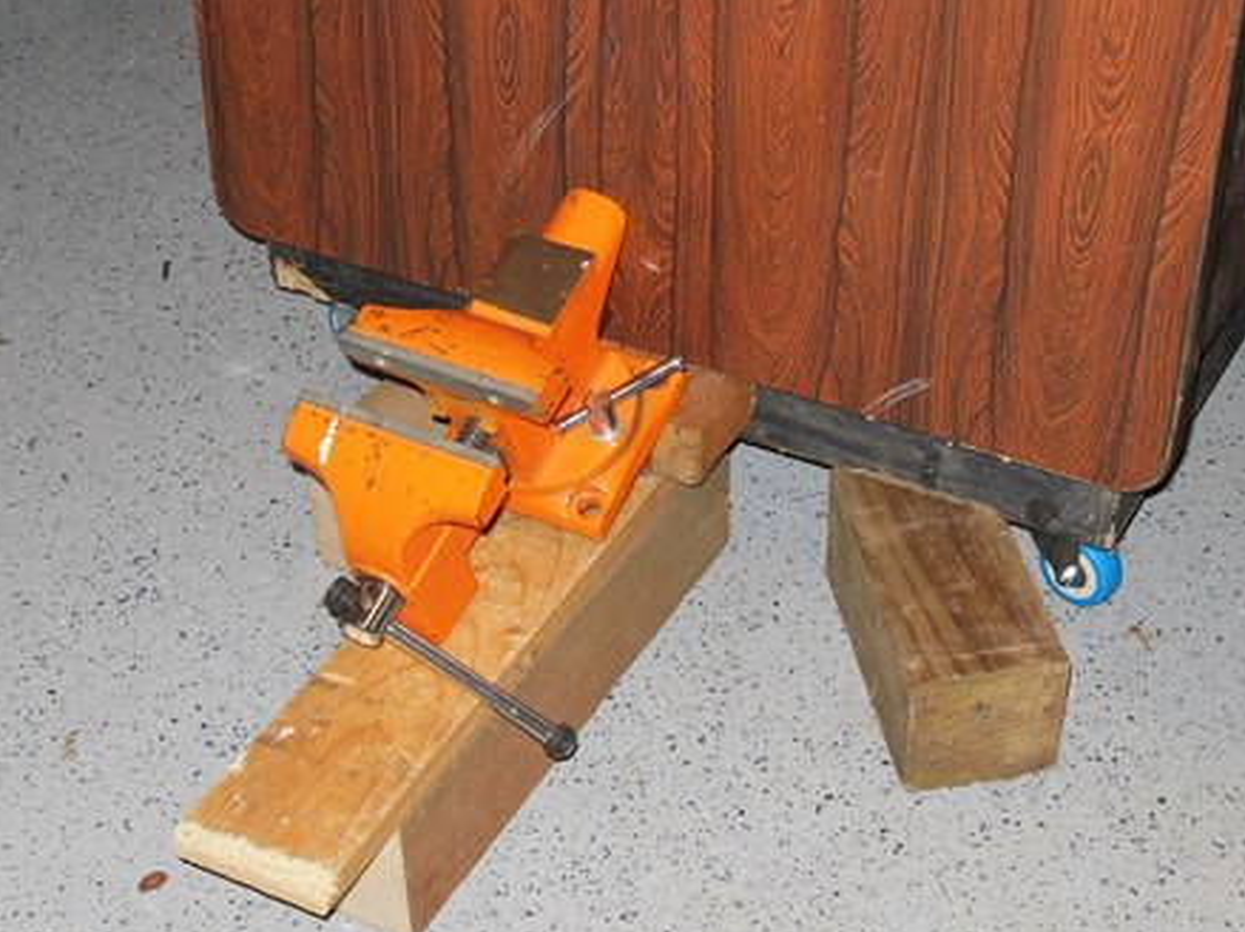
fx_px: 1582
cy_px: 469
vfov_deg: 32.8
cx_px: 611
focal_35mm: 44
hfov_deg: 43.0
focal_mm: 7.7
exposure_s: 1/30
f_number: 3.8
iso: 250
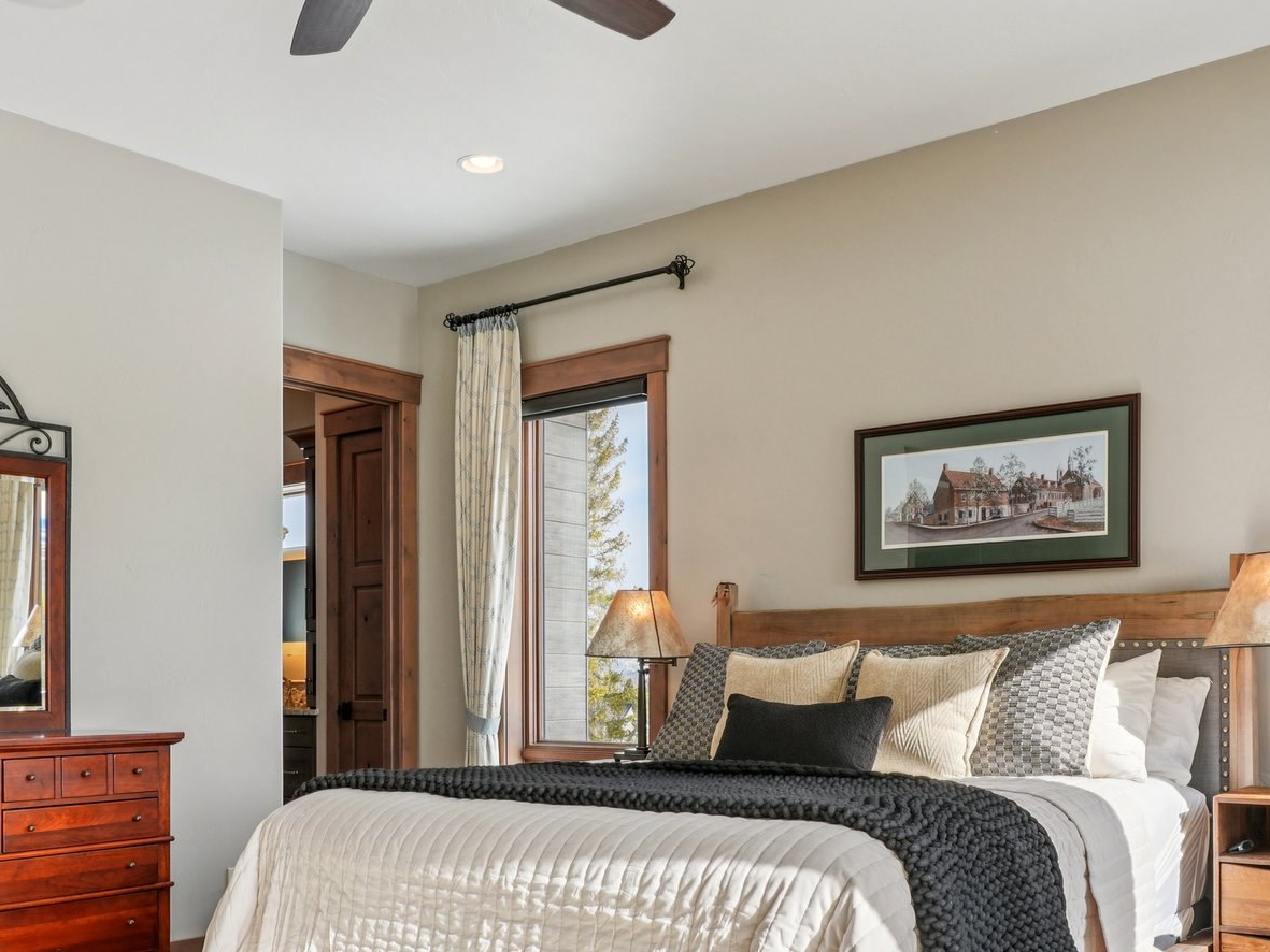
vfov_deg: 39.8
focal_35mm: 35
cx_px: 672
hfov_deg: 52.6
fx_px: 1284
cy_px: 688
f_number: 8
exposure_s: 1/125
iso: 100
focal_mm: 14
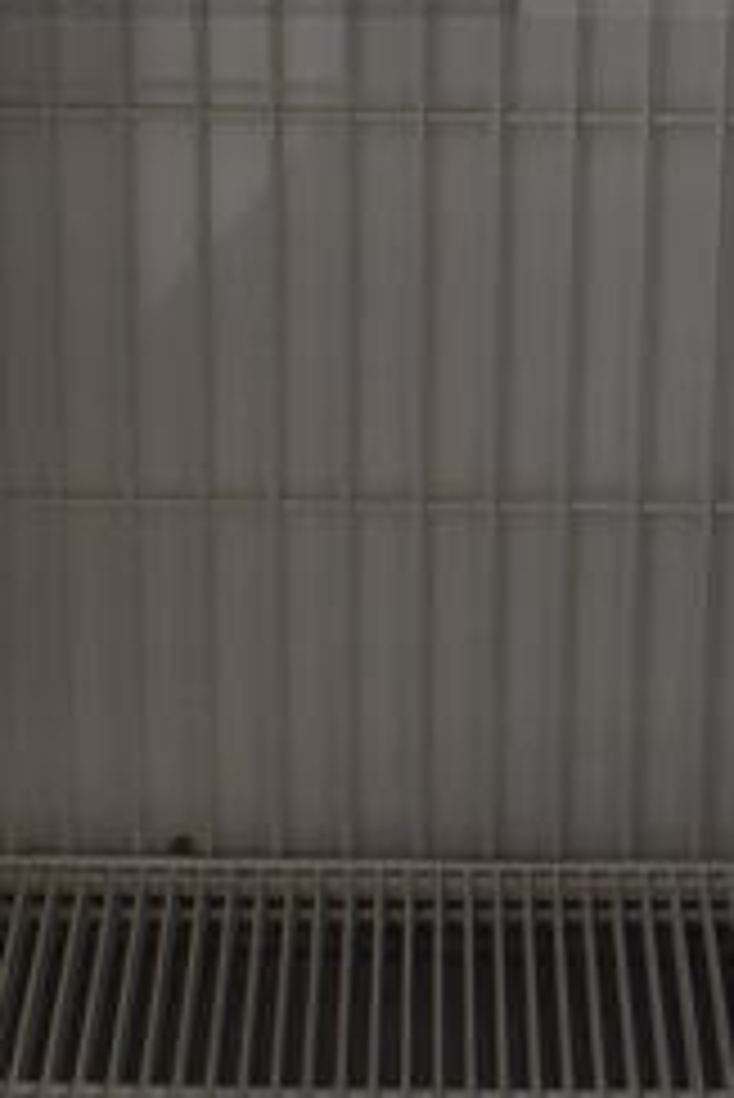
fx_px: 3084
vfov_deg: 19.1
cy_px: -218
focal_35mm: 101
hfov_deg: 13.6
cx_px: 468
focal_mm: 18
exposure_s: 1/30
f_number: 3.5
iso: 1800
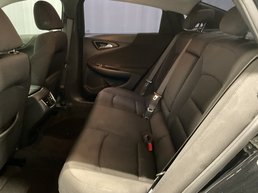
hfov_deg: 61.7
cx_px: 129
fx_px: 216
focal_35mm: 29
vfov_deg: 48.2
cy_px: 96
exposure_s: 1/20
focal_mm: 3
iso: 500
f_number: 1.8
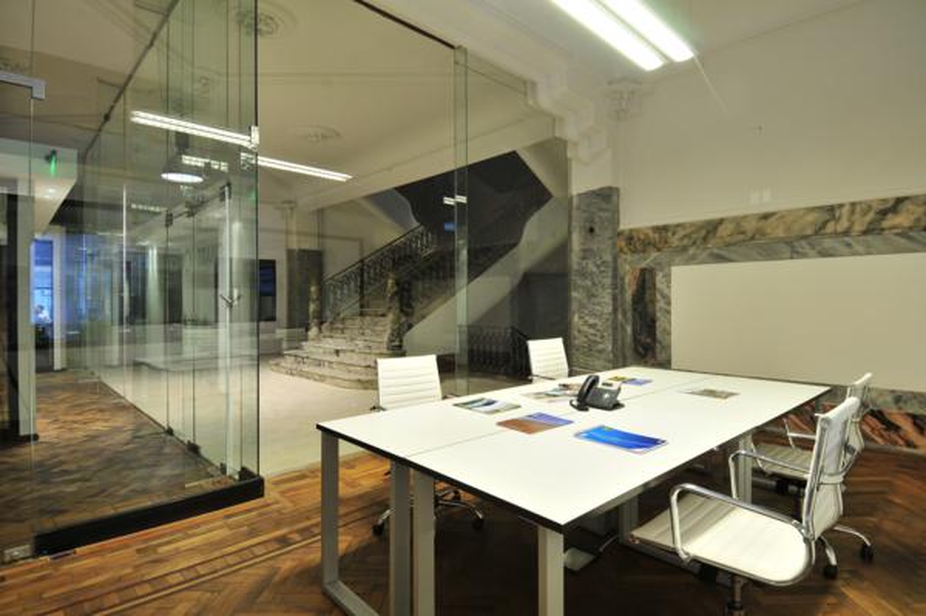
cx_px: 463
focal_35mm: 18
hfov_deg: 90.0
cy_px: 308
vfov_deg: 67.3
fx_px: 463
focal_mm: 12
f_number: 9
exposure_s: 1/4
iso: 200
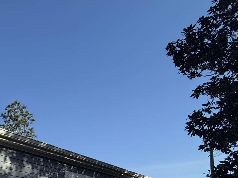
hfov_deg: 38.7
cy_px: 197
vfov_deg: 33.0
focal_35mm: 38
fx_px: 261
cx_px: -34
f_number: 2.2
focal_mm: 2.22
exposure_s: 1/1745
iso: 50
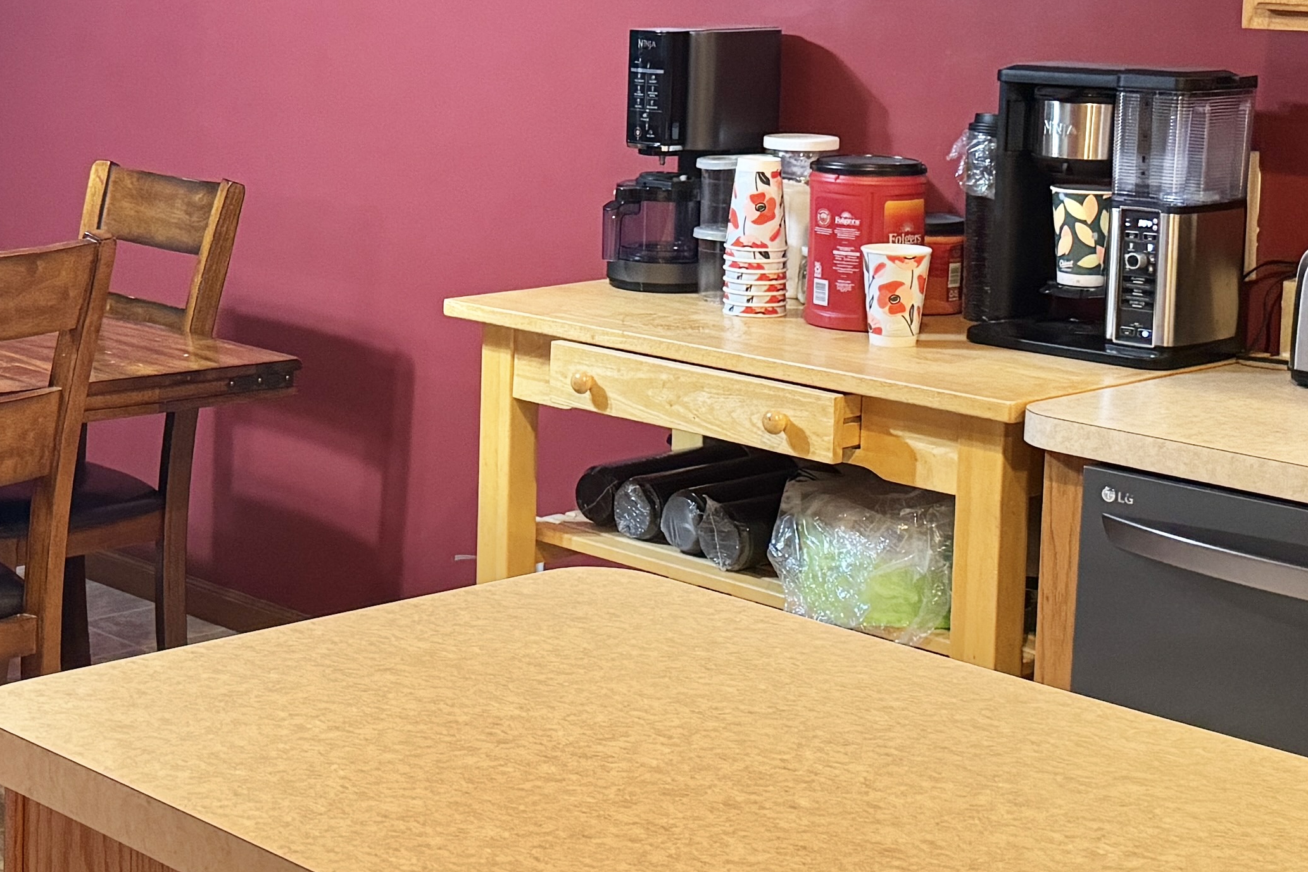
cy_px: 227
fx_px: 2507
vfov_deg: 19.6
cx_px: 283
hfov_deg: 28.7
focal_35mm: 69
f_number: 1.78
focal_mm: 6.76
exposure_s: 1/60
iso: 500
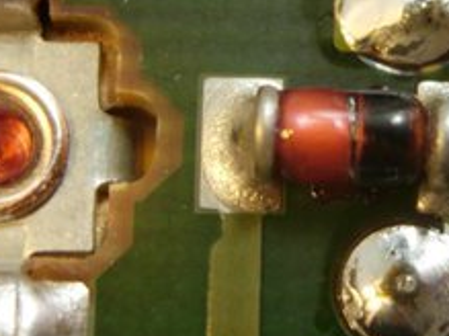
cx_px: 422
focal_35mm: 130
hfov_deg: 15.0
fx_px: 1685
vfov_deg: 11.4
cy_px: 115
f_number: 2.7
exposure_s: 1/16.9
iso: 50
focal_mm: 7.5
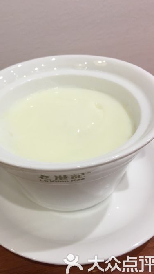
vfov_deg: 59.5
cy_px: 142
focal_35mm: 33
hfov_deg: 35.5
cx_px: 59
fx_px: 240
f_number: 2.2
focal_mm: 4.15
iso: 50
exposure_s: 1/17
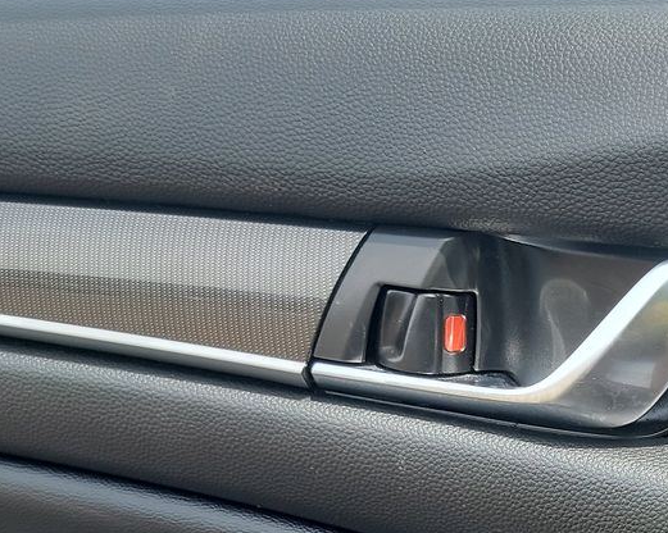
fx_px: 1422
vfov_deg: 19.5
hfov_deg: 25.8
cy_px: 709
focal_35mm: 72
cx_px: 571
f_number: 1.8
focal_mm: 6.7
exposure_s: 1/137
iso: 50
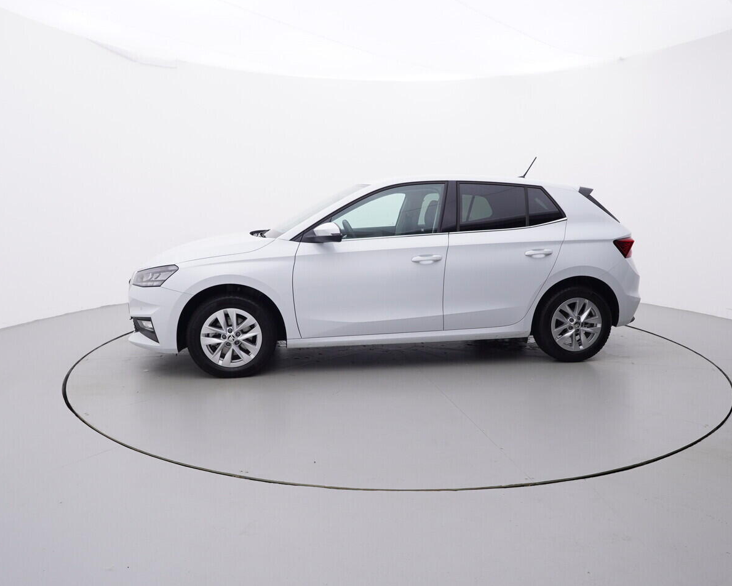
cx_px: 376
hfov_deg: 66.9
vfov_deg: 55.7
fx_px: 554
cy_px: 292
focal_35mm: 26
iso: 200
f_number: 5
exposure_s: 1/80
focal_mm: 15
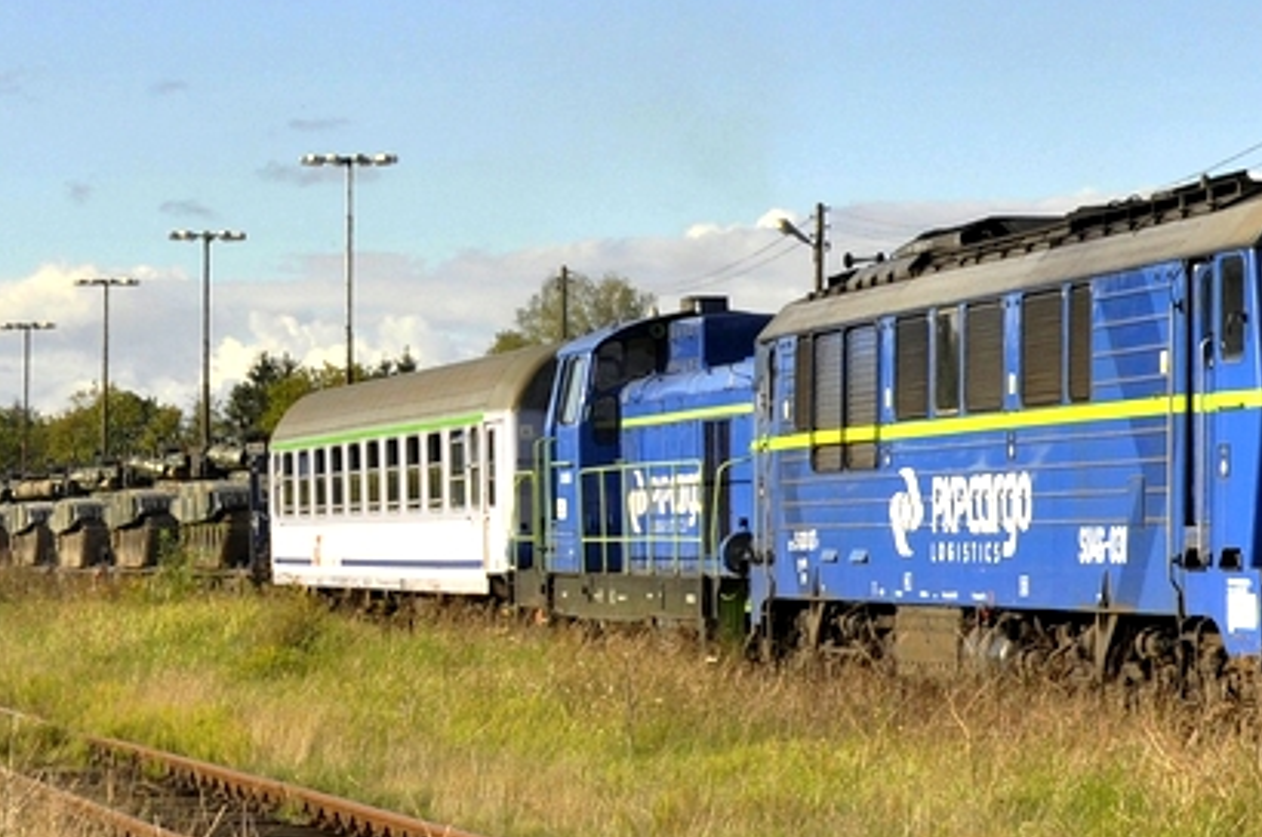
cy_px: 271
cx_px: 551
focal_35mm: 167
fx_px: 5845
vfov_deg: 8.2
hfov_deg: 12.3
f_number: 11
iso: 200
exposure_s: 1/400
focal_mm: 38
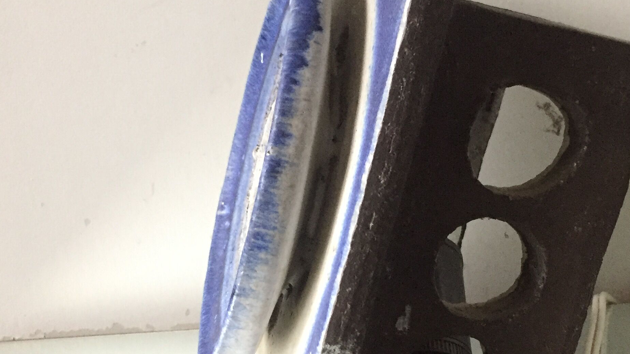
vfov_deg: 21.3
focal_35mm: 56
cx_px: 371
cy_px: 247
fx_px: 935
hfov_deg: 37.1
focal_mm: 4.15
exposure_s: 1/25
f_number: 2.2
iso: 250
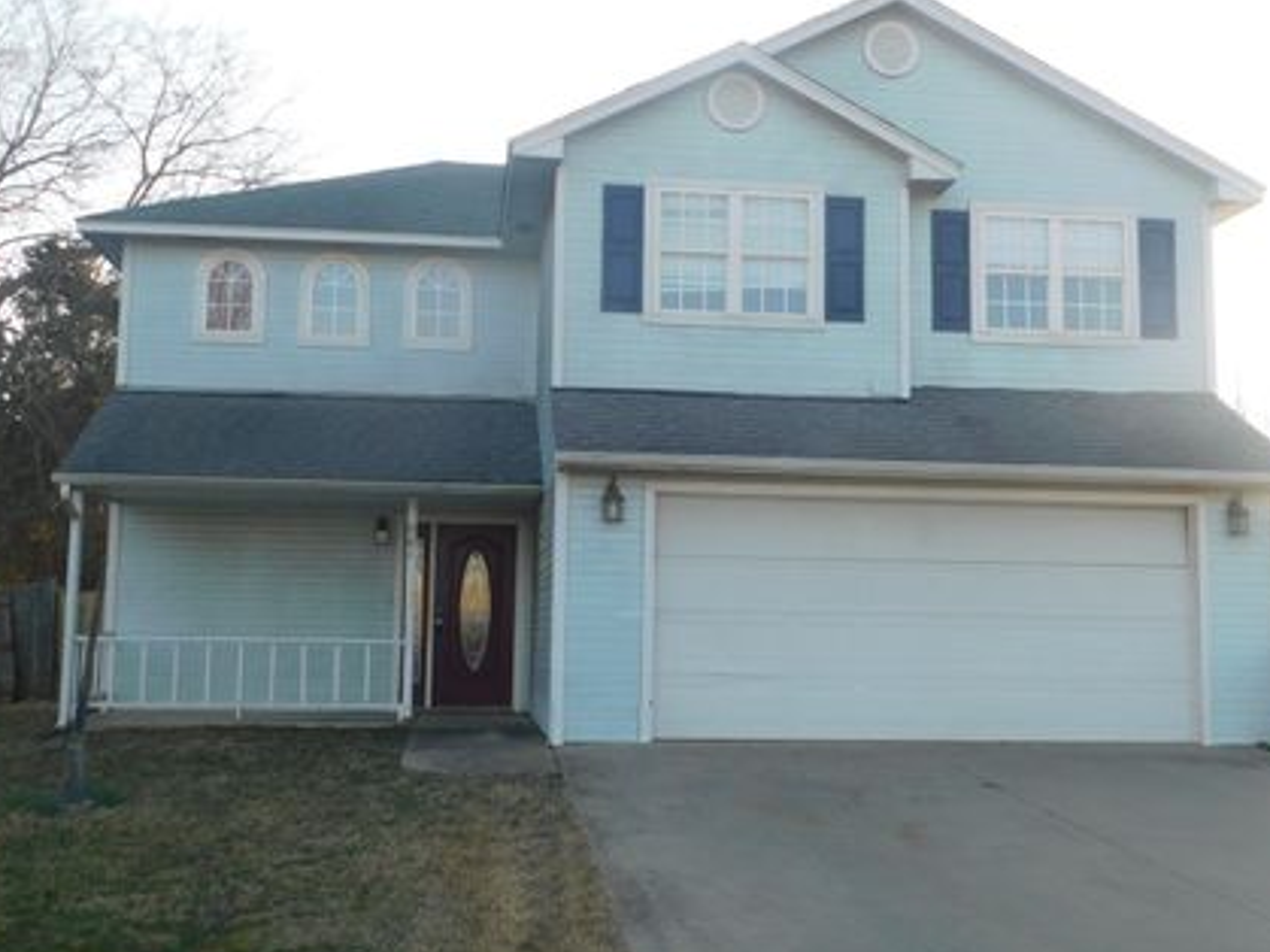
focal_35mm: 43
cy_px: 444
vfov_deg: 33.6
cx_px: 667
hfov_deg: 43.8
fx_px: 1577
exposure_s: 1/250
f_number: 3.5
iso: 125
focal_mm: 6.3
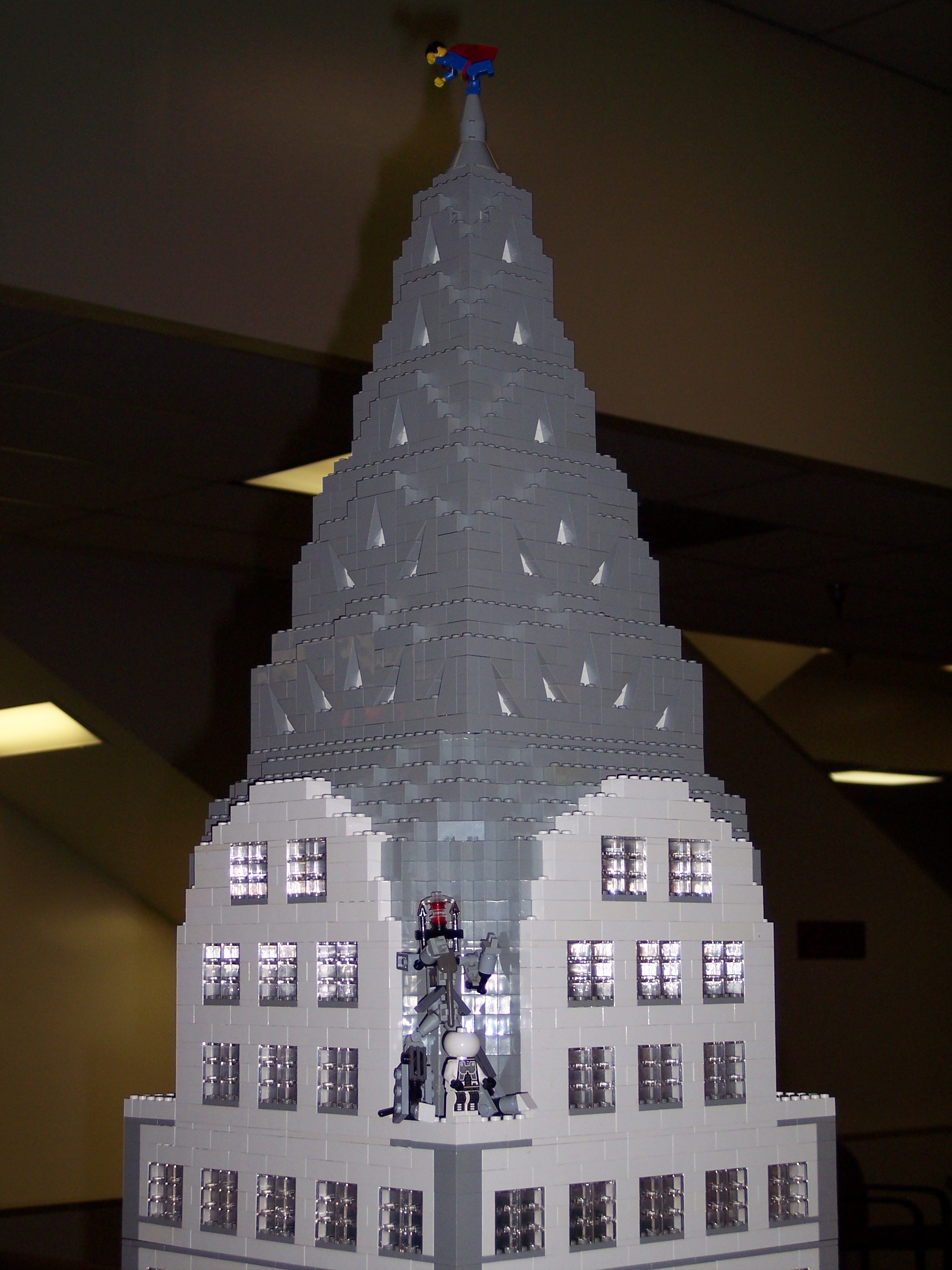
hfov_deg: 22.6
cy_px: 635
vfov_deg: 29.8
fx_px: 2383
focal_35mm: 65
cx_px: 476
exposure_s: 1/90
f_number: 3.4
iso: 100
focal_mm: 13.3
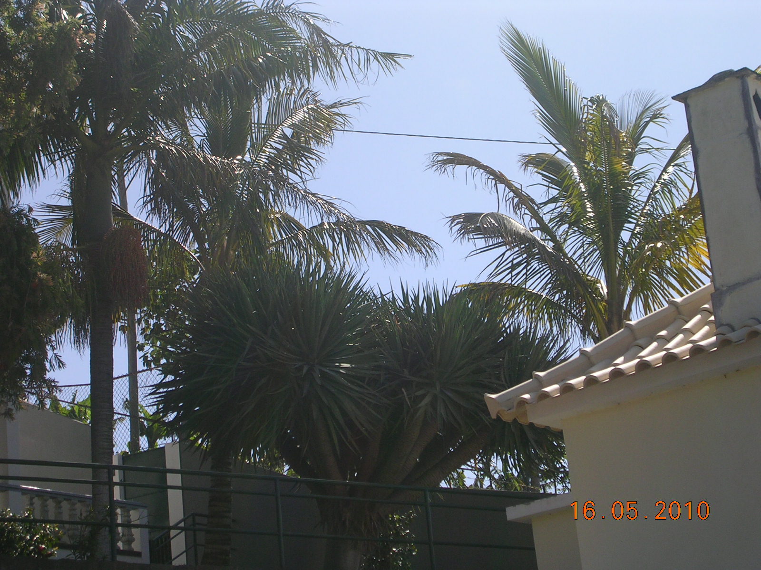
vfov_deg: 17.2
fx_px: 1891
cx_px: 380
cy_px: 285
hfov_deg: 22.8
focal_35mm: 86
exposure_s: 1/862
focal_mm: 13
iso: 50
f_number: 4.1
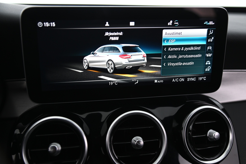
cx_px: 123
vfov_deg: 30.5
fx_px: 300
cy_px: 82
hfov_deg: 44.5
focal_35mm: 44
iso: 2000
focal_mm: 44
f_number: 4
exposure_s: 1/40
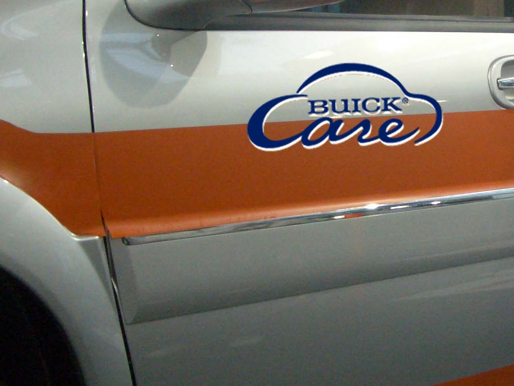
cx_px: 409
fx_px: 1099
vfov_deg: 19.9
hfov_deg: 25.9
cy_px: 171
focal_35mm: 74
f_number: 2.6
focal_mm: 5.8
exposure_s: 1/50
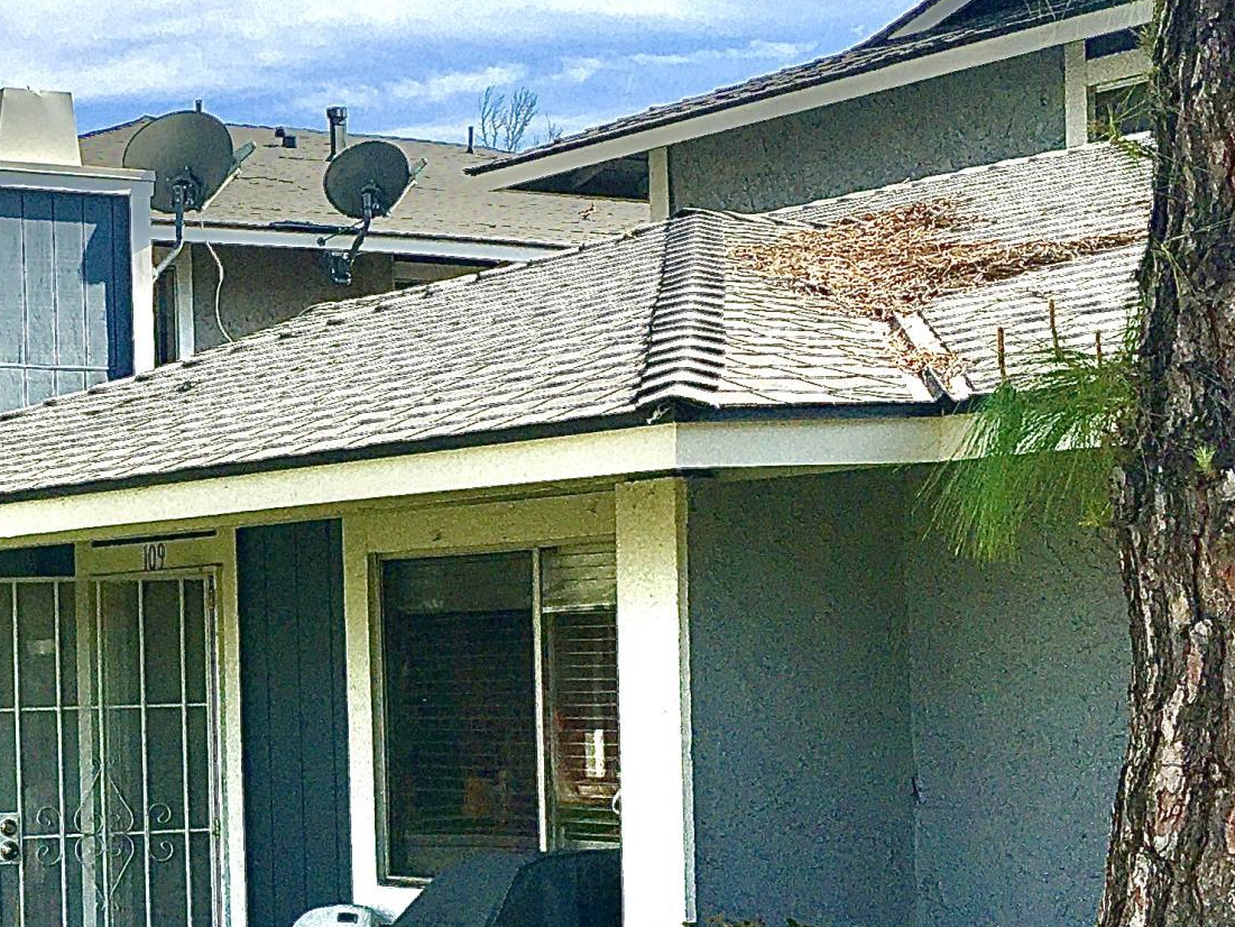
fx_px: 2819
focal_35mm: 79
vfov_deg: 18.6
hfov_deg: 23.5
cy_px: 658
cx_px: -53
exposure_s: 1/2024
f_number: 2.2
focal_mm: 4.15
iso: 25
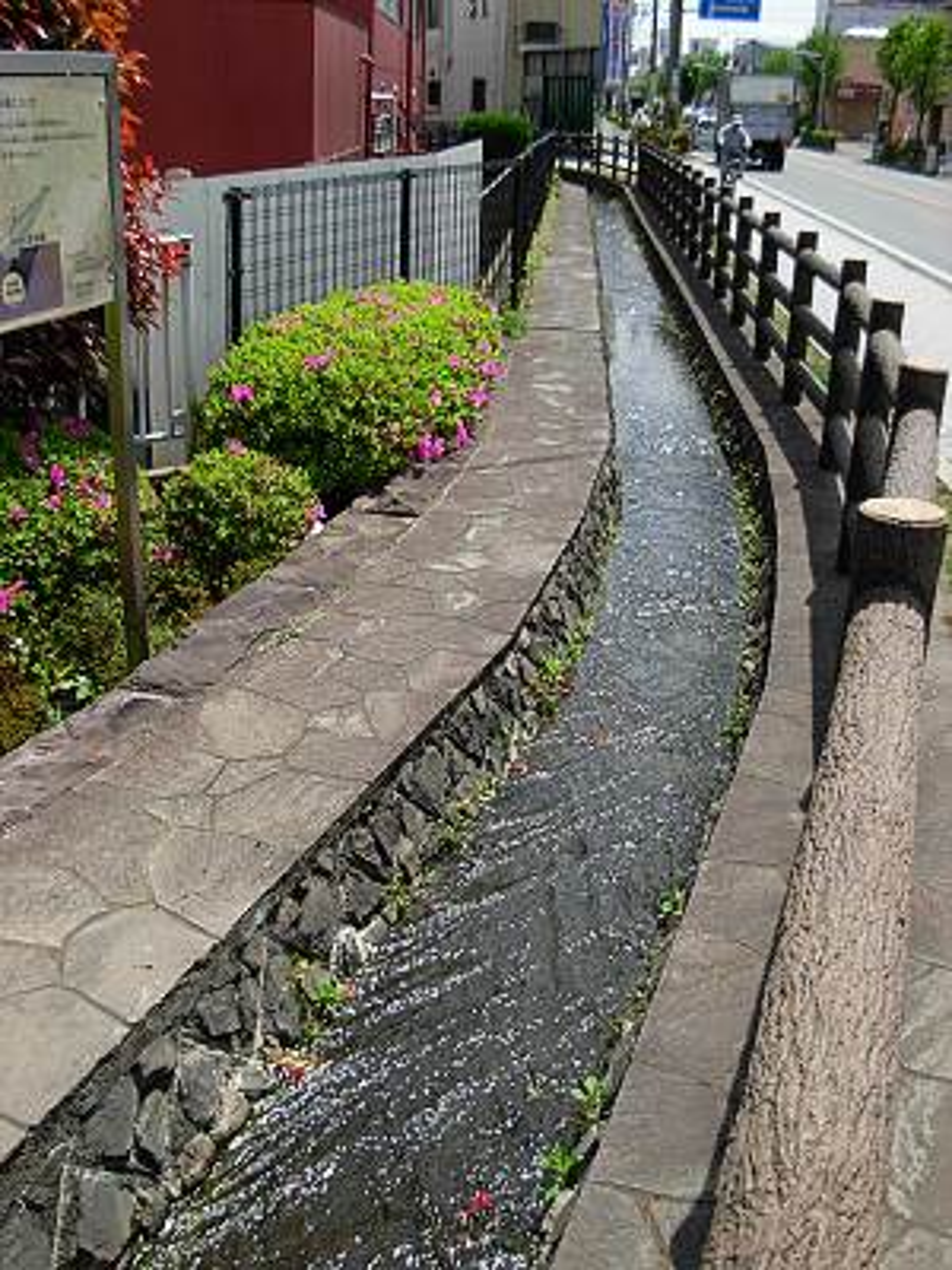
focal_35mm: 38
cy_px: 635
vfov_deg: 49.0
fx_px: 1393
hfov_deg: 37.7
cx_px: 476
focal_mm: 6.3
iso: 79
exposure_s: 1/939
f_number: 2.9
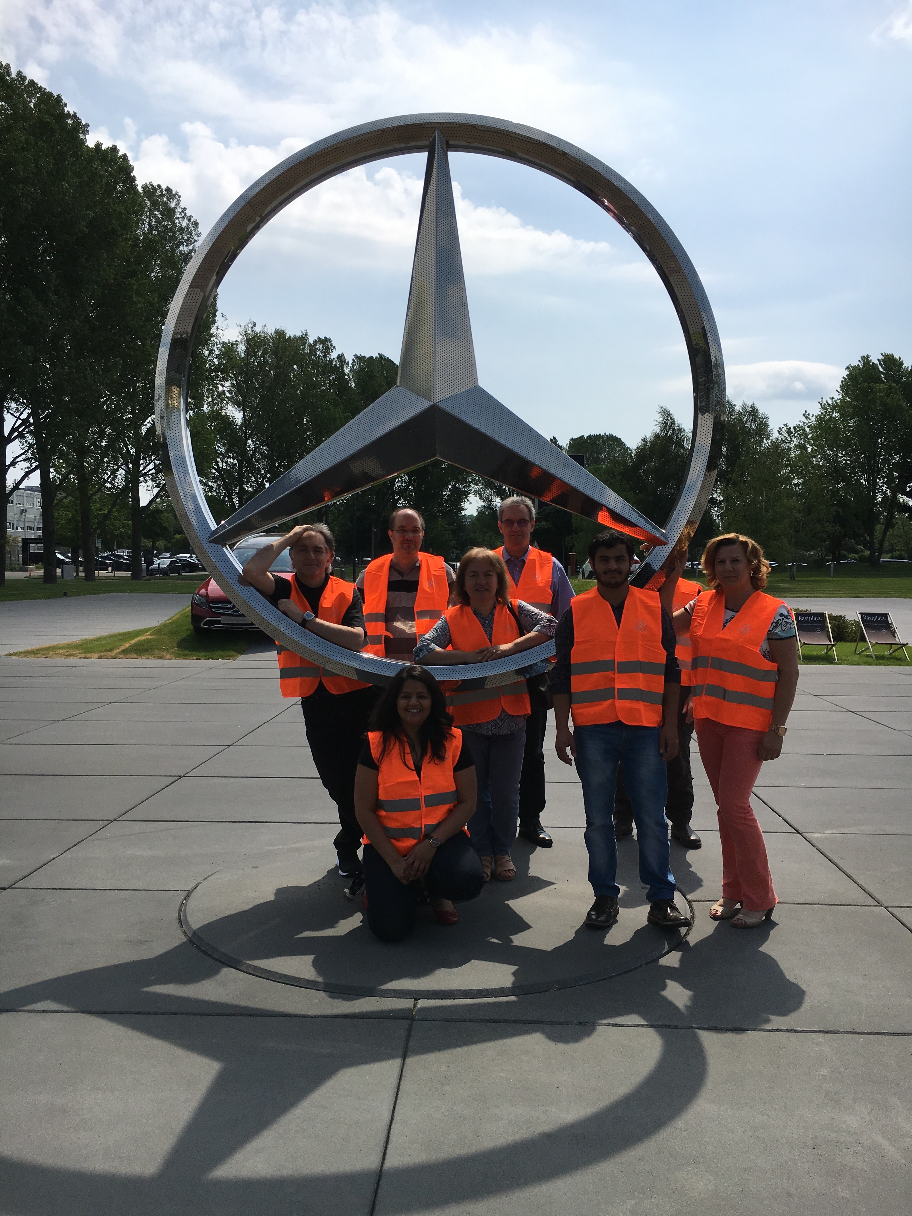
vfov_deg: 61.7
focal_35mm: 29
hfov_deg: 48.2
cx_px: 456
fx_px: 1019
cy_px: 608
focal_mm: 4.15
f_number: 2.2
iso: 25
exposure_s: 1/4274
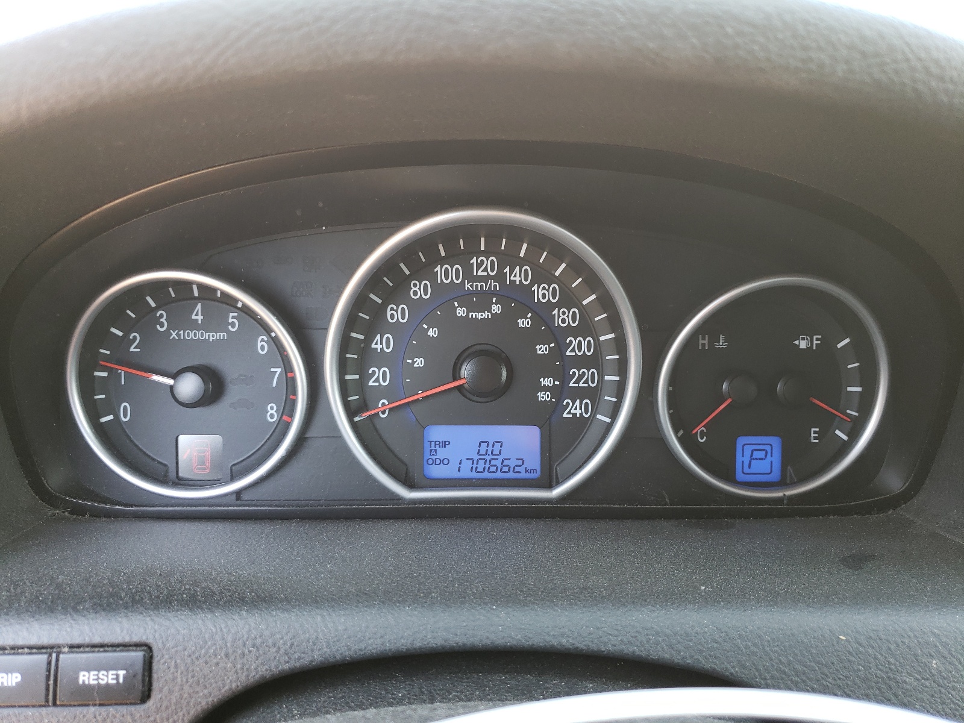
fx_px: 724
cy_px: 362
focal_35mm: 26
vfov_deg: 53.1
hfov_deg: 67.3
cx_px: 482
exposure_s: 1/60.2
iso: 55
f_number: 1.5
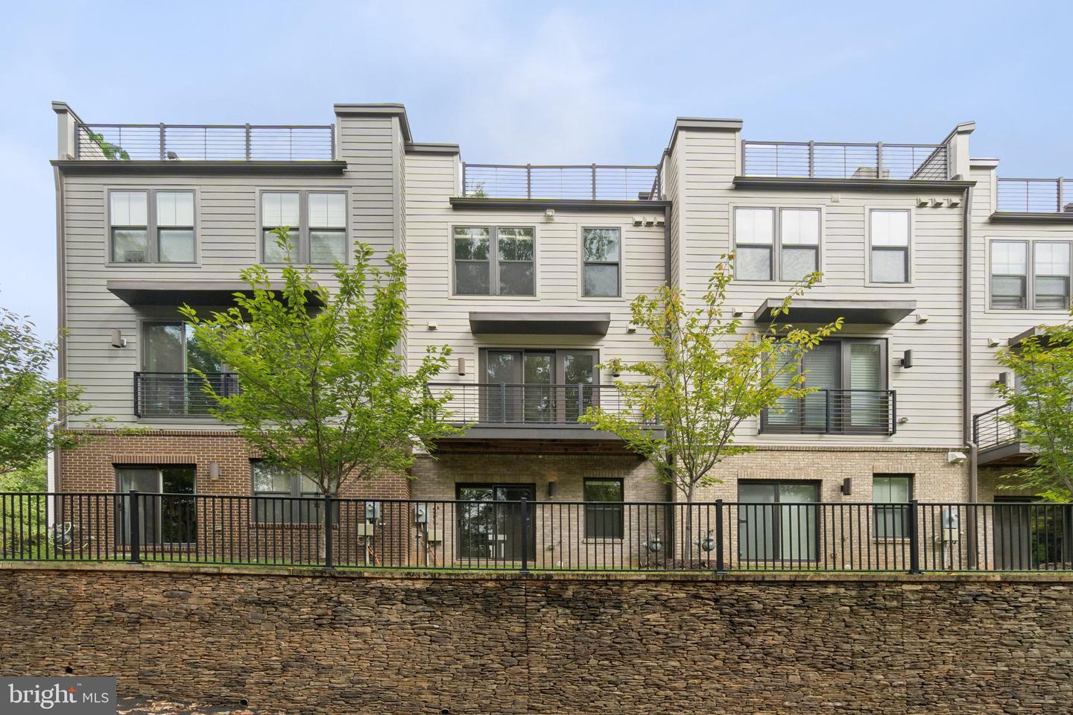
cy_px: 358
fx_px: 447
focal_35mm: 15
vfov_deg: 77.3
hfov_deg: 100.4
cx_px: 536
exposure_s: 1/125
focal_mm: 10
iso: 200
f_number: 9
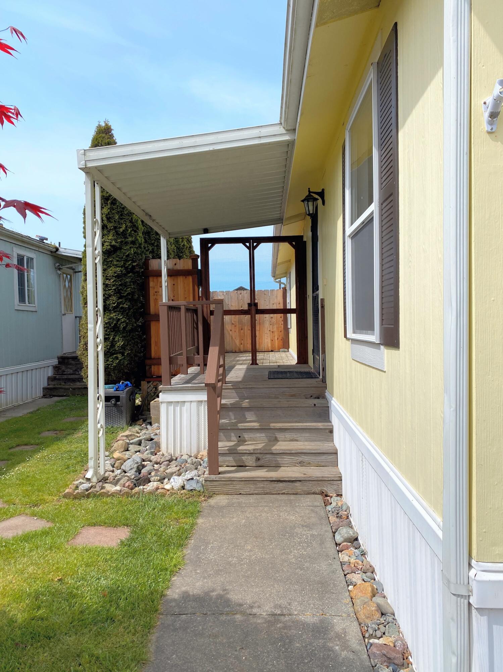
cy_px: 336
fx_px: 504
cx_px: 252
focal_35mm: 26
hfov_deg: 53.0
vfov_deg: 67.3
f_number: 1.8
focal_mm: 4.25
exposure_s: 1/3846
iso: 32
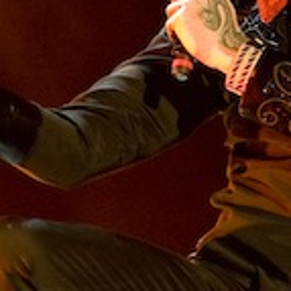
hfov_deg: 1.2
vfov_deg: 1.2
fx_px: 14399
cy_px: 56
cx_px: 343
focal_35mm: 1514
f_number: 3.2
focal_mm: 180
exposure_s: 1/100
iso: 400
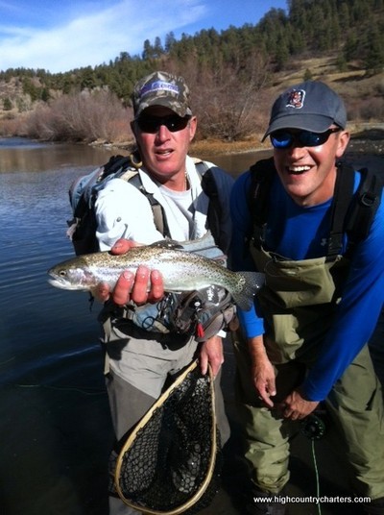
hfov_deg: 40.6
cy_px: 258
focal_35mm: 35
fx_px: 519
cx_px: 192
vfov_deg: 52.7
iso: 80
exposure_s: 1/1160
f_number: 2.8
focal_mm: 3.85
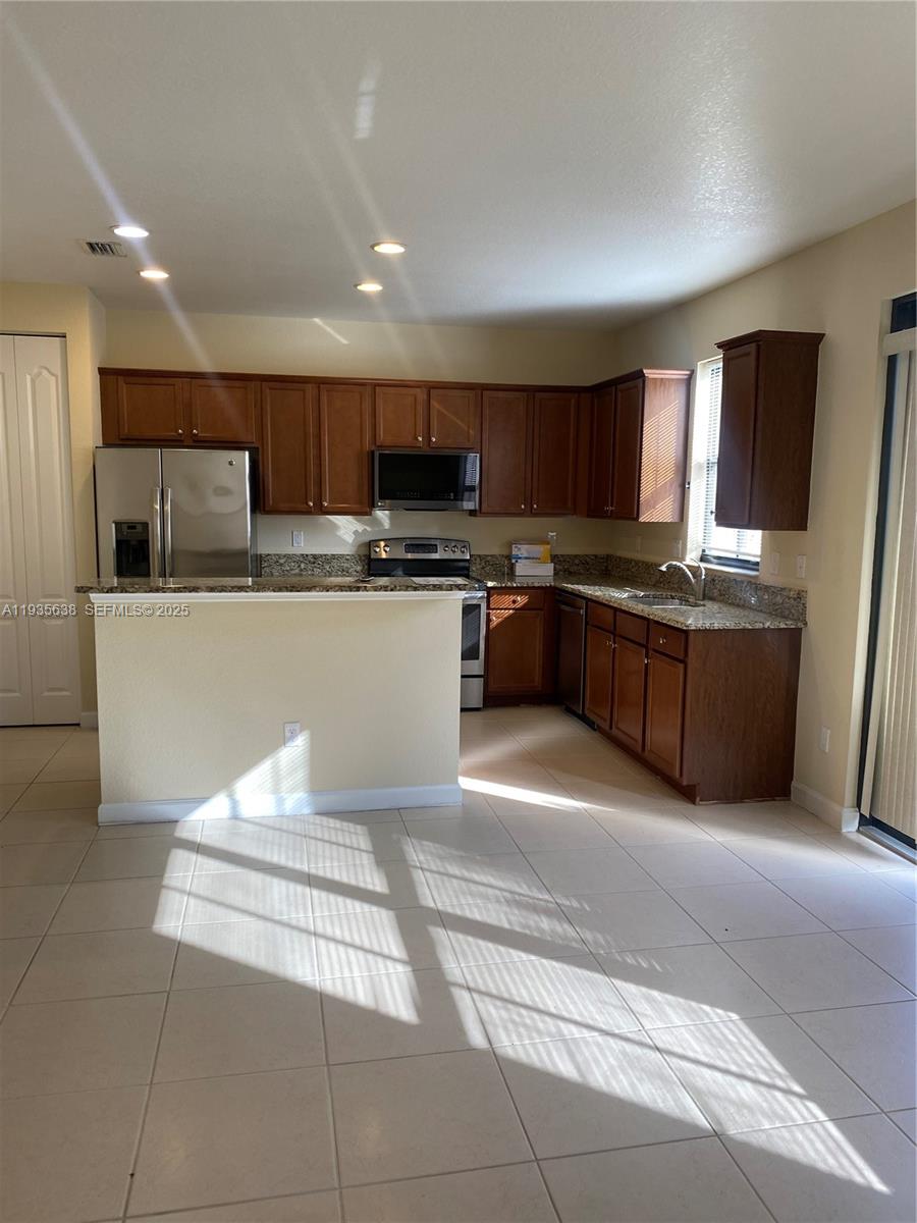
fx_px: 918
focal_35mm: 26
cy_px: 612
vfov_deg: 67.3
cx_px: 458
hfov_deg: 53.1
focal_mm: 4.25
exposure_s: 1/120
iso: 64
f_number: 1.8
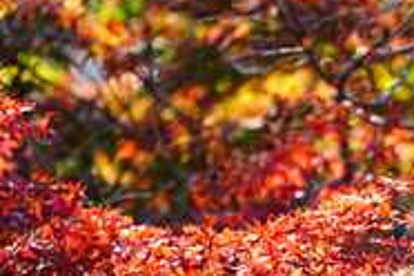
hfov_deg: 1.2
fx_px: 19801
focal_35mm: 1722
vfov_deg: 0.8
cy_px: 524
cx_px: 623
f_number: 5.6
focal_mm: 400
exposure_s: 1/500
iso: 400
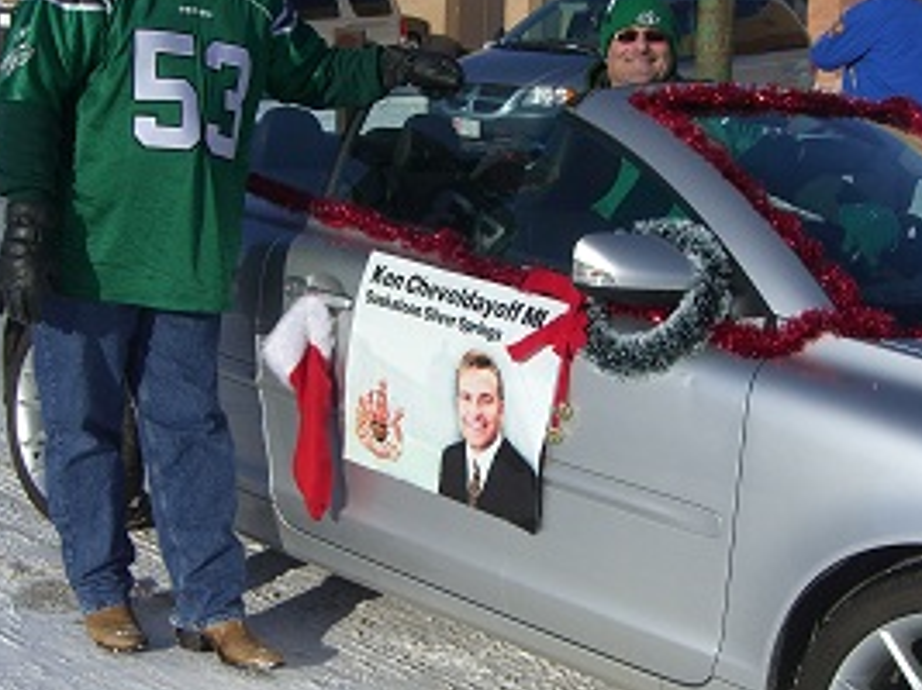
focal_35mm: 57
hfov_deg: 33.8
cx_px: 477
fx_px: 1518
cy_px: 331
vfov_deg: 25.6
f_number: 8
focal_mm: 7.9
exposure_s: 1/320
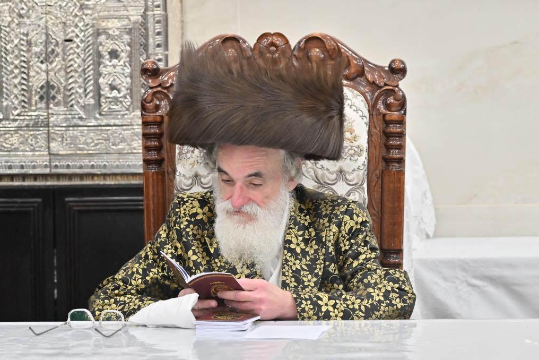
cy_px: 180
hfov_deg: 14.6
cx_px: 270
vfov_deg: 9.8
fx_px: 2097
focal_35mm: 140
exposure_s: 1/250
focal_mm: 93
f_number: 4
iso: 1000
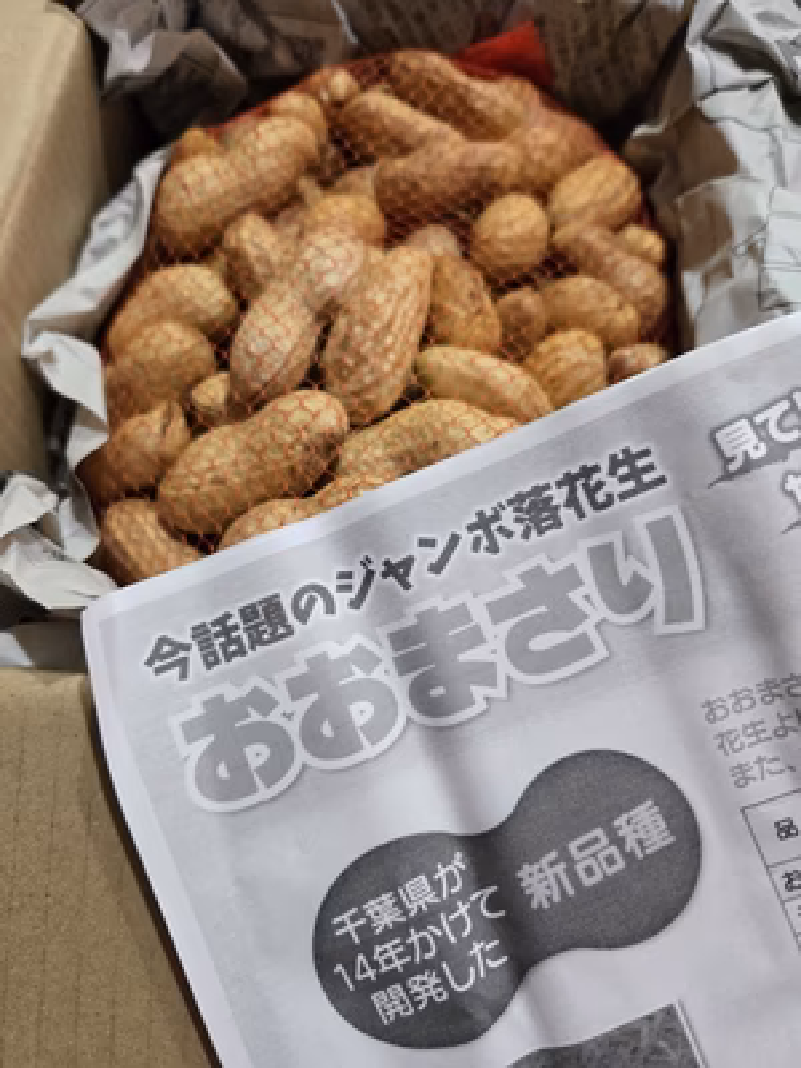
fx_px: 710
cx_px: 400
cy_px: 534
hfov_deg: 58.9
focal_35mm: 23
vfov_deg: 73.9
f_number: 1.8
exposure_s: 1/100
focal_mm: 5.4
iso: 800
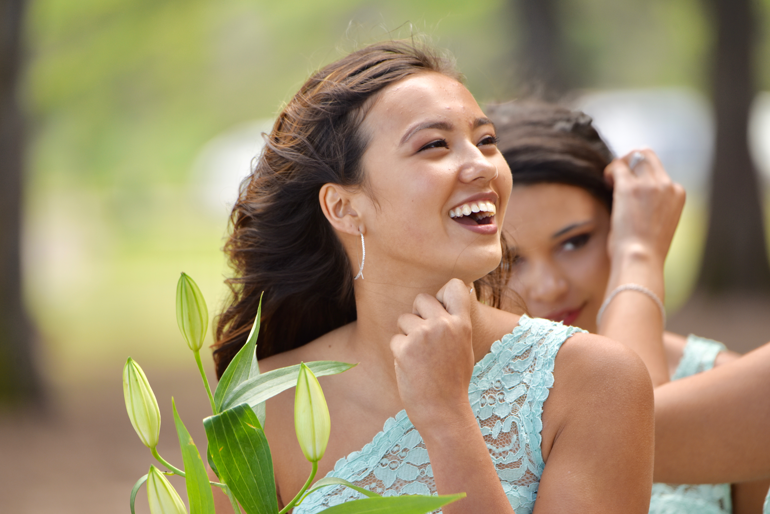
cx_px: 385
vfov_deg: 3.4
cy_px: 257
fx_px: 8558
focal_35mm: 400
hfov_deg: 5.2
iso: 320
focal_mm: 400
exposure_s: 1/200
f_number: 6.3
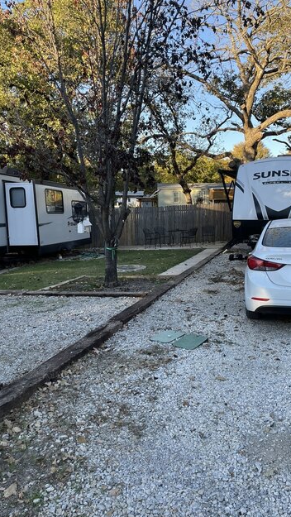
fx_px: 397
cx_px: 181
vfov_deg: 66.0
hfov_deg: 40.0
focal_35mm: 29
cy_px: 261
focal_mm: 4.2
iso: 32
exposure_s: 1/406
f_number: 1.6
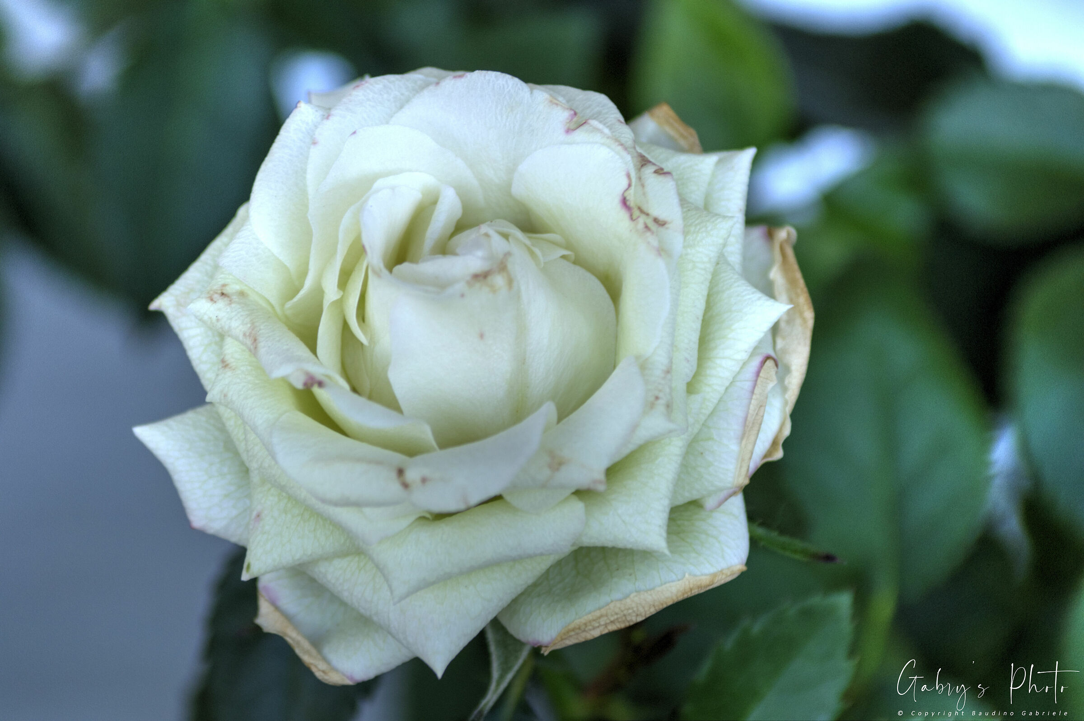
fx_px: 8350
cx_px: 542
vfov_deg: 4.9
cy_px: 360
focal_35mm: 278
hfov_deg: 7.4
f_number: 8
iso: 280
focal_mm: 185
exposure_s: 1/125
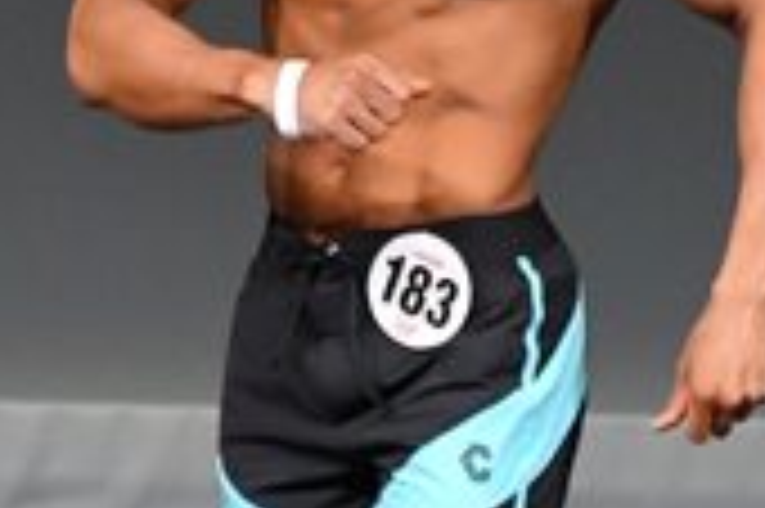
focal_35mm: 1708
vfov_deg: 0.8
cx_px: 511
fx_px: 36259
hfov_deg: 1.2
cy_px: 382
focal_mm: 250
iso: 4000
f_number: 5.6
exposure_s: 1/400
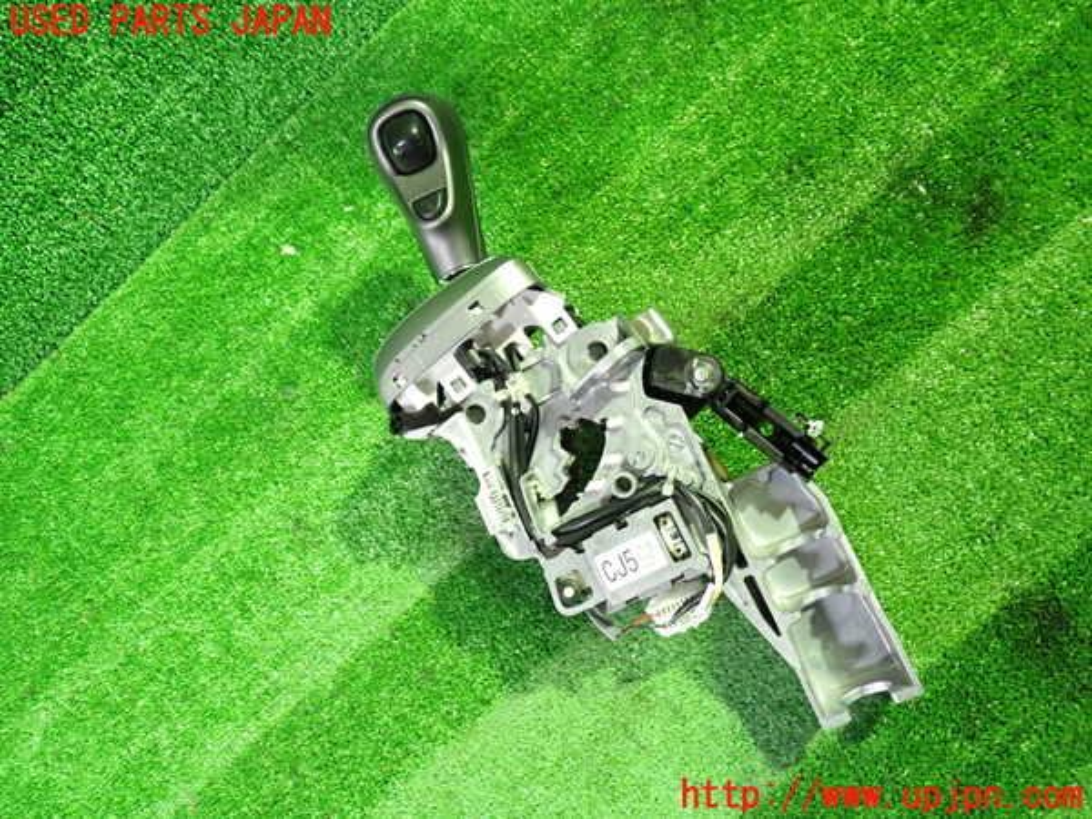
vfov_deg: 46.8
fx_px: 946
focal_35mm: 30
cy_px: 410
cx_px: 546
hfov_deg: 60.0
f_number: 2.3
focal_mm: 5.4
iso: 800
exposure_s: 1/25
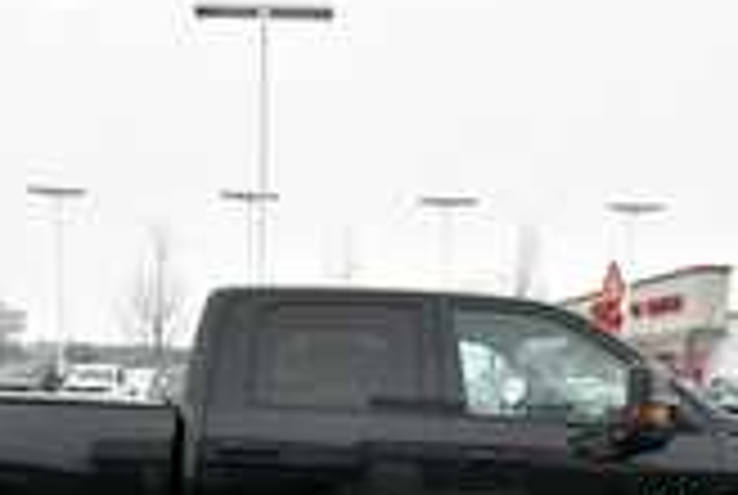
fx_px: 801
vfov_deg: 31.6
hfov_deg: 49.3
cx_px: 315
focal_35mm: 39
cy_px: 502
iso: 200
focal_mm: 11
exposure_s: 1/250
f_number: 8
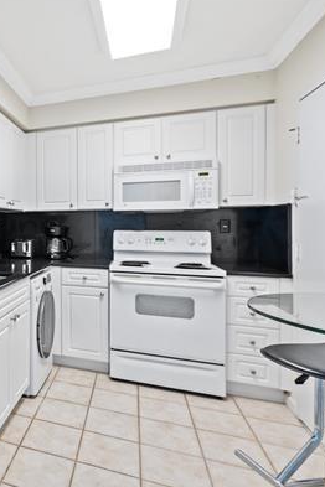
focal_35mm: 26
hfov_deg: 40.0
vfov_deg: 69.4
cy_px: 235
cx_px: -35
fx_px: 352
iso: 200
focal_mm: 16
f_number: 8
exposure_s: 1/2.5
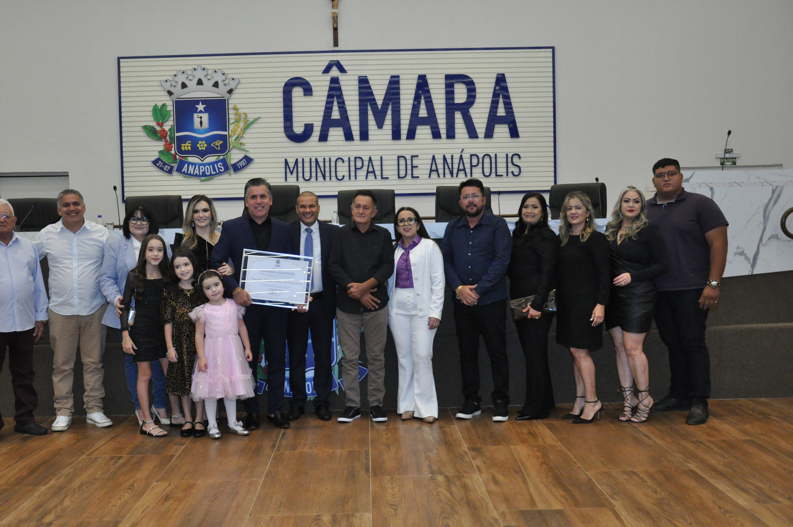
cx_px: 371
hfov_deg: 49.6
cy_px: 245
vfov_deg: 34.1
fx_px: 858
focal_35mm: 39
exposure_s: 1/160
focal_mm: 24
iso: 2000
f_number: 3.8
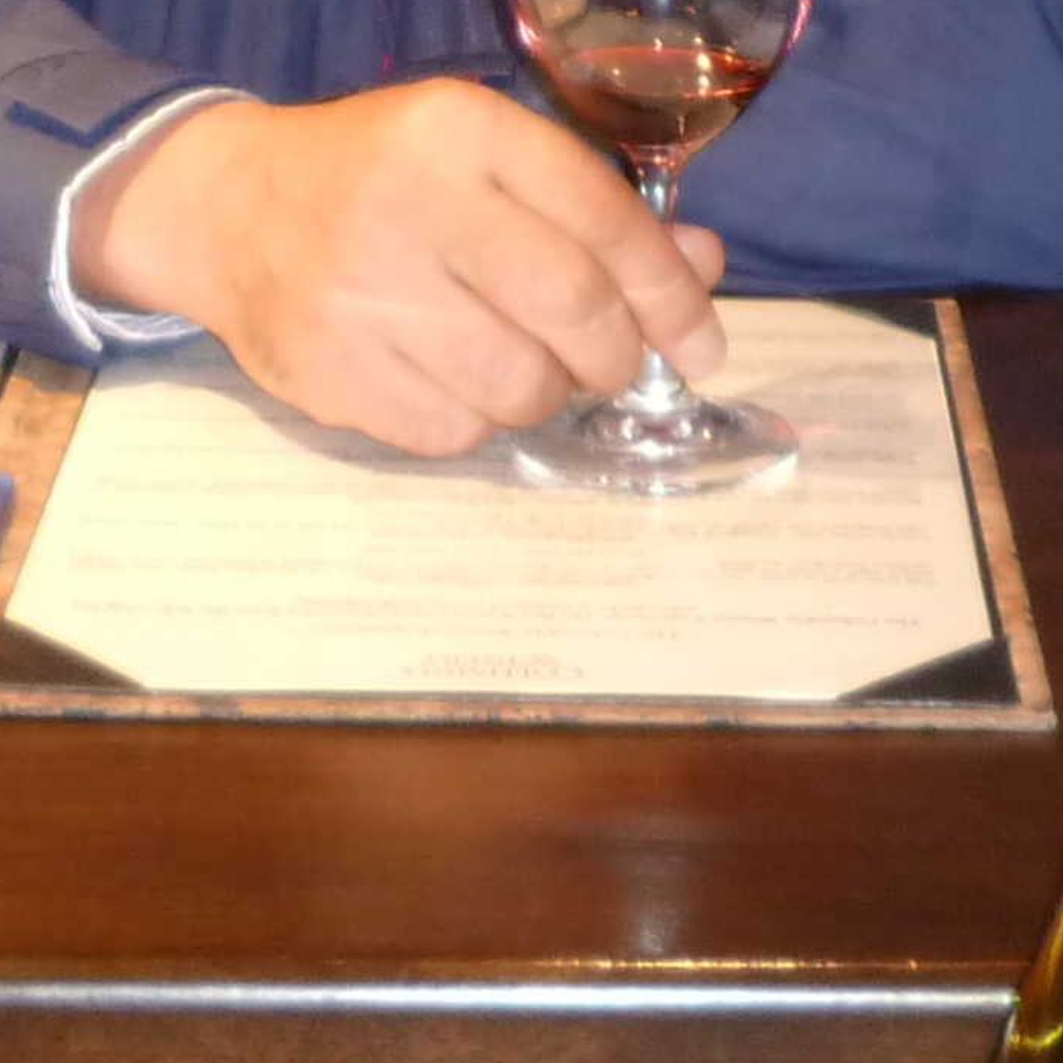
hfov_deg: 13.7
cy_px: -684
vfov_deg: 12.8
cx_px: 518
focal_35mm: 127
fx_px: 4412
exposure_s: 1/30
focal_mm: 4.5
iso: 160
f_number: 2.8
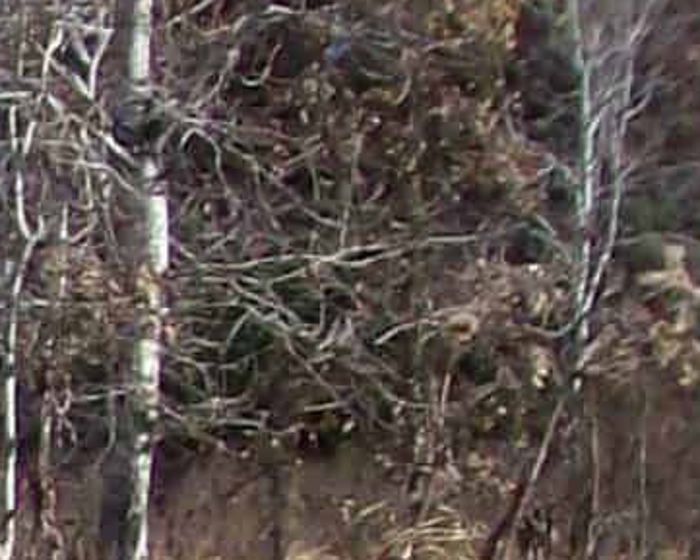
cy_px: 1066
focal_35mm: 249
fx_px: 5160
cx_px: -1728
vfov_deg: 6.1
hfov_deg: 6.7
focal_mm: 6
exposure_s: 1/462
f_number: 4.8
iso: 80
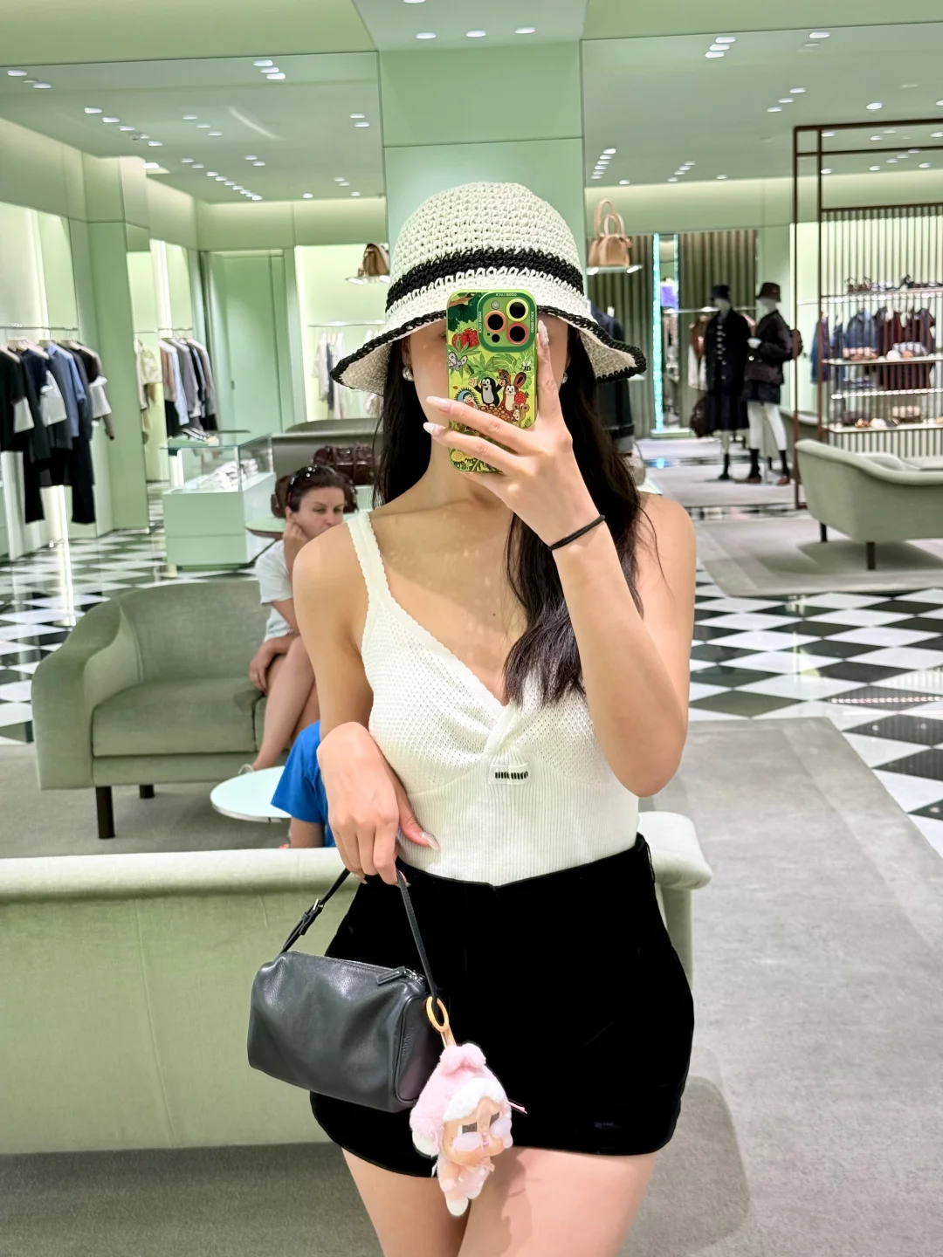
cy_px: 628
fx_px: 1743
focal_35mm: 48
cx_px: 472
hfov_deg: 30.3
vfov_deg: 39.7
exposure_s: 1/100
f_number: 1.78
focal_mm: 6.76
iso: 80
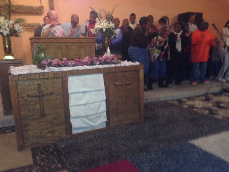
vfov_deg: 42.9
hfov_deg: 55.4
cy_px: 86
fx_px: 218
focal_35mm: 33
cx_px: 114
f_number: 2.4
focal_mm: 4.12
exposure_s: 1/17
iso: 200
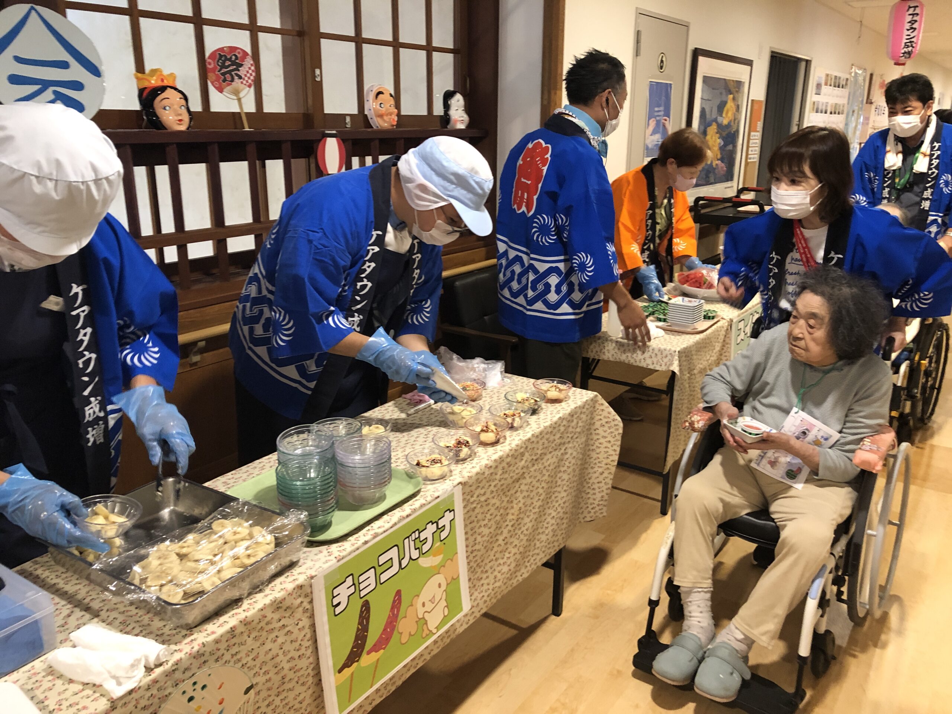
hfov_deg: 63.4
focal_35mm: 28
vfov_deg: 49.7
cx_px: 476
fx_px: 770
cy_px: 357
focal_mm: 3.99
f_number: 1.8
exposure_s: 1/50
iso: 250
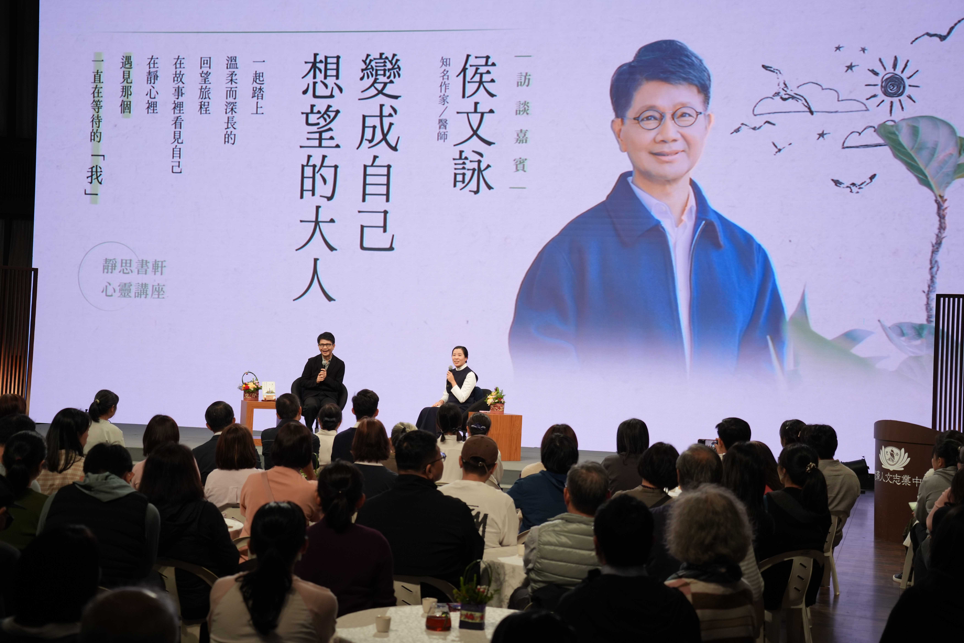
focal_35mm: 56
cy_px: 322
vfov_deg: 24.2
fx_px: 1499
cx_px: 482
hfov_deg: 35.6
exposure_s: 1/60
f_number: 5.6
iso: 800
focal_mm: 56
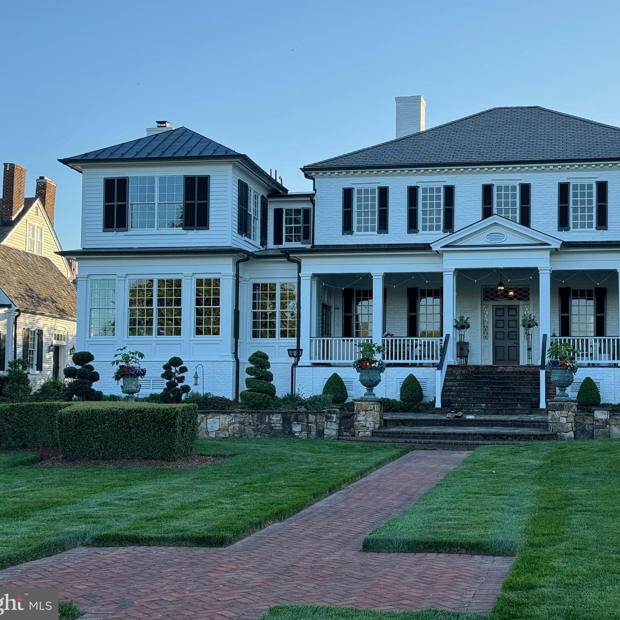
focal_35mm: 57
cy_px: 308
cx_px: 373
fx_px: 1155
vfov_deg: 30.0
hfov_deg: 30.0
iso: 64
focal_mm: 6.76
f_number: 1.78
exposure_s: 1/939
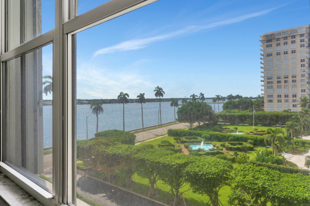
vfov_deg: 53.1
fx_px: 207
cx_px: 155
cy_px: 103
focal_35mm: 24
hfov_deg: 73.7
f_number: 5.6
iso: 100
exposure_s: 1/60
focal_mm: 24
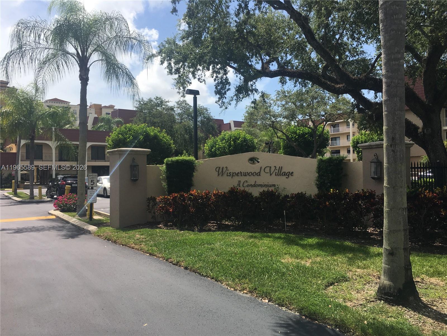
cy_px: 168
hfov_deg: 61.7
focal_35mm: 29
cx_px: 224
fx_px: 374
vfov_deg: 48.2
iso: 25
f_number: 2.2
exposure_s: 1/1709
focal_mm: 4.15
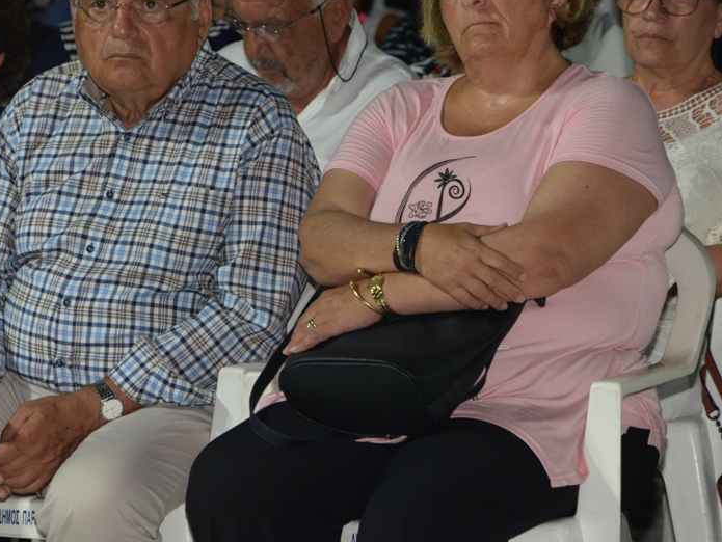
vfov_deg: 6.2
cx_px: 258
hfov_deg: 8.3
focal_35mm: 239
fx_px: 4988
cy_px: 210
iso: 1000
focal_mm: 180
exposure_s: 1/50
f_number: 7.1
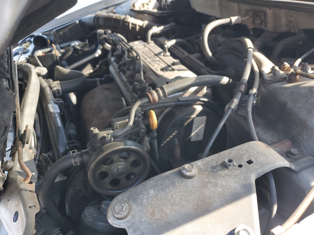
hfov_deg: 65.3
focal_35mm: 27
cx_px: 158
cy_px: 116
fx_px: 245
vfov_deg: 51.4
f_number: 1.5
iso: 50
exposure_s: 1/196
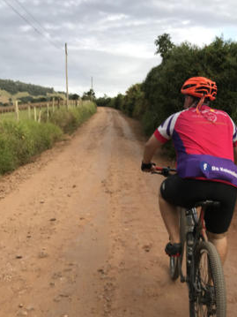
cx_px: 128
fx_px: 356
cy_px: 220
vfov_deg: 46.8
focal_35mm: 39
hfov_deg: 36.8
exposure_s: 1/338
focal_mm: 3.99
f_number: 1.8
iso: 20
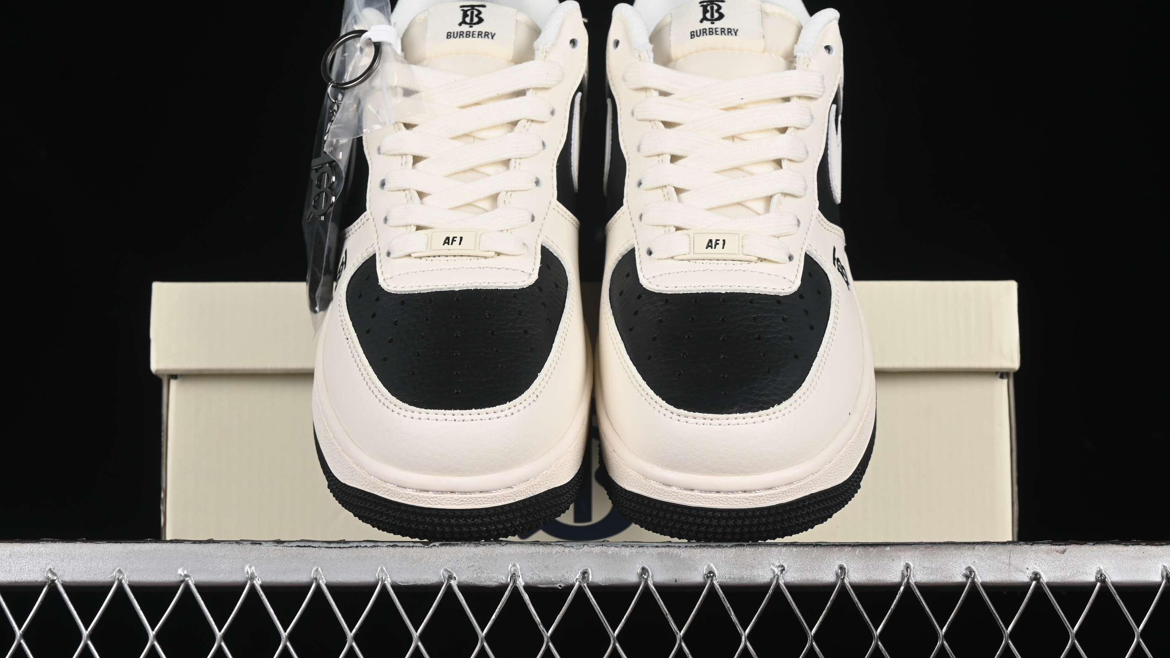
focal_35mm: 79
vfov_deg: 15.3
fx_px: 2451
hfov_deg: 26.9
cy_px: 298
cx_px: 587
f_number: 8
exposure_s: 1/80
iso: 160
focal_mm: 50
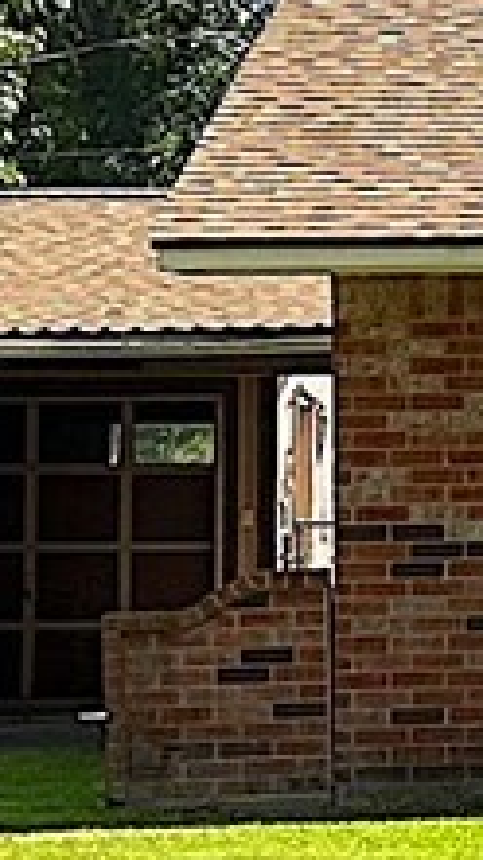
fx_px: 5521
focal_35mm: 242
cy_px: 269
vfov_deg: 8.9
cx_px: 2033
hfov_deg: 4.5
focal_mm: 6.86
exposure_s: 1/3717
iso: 80
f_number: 1.78
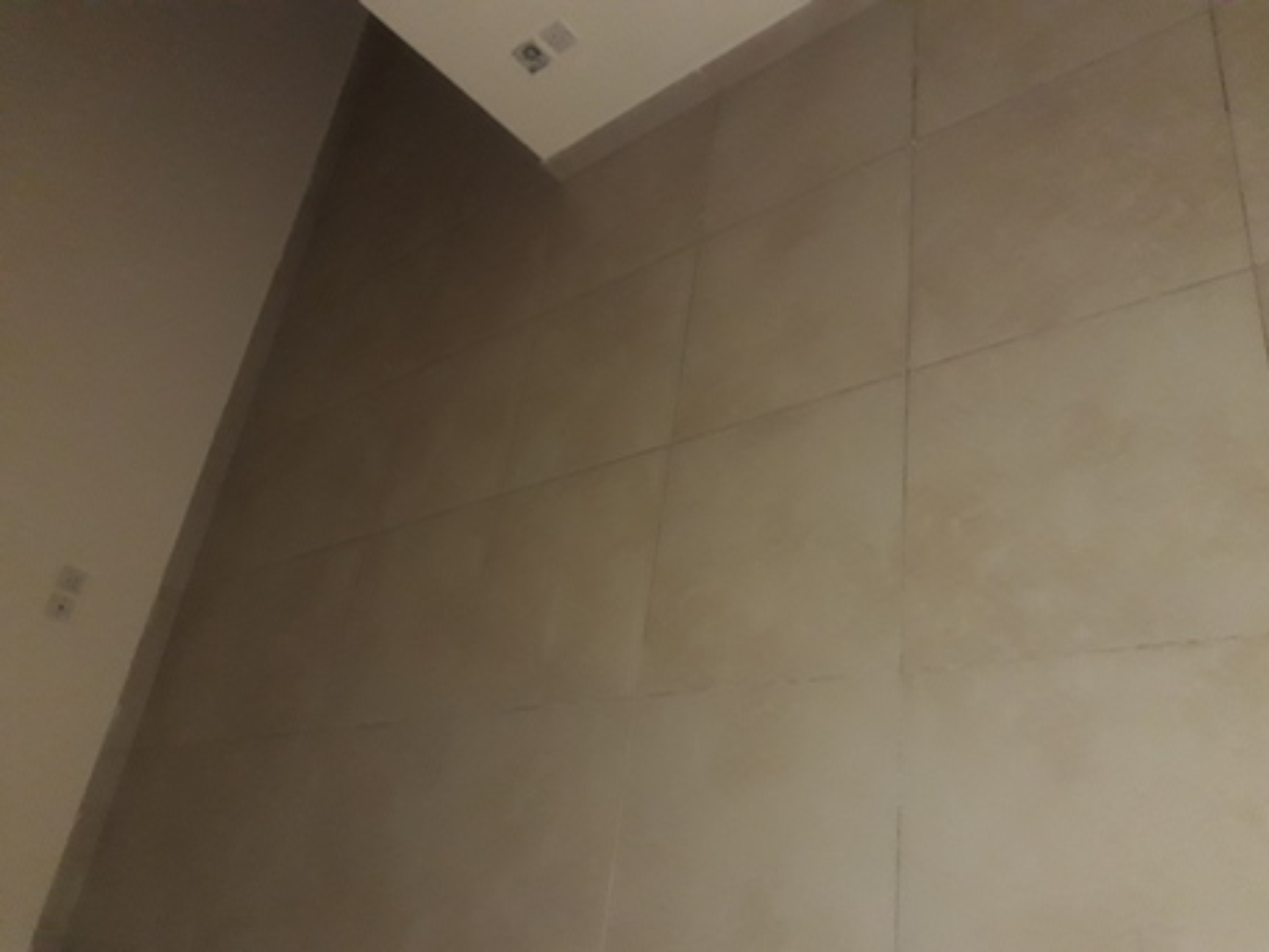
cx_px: 634
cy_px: 476
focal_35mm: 27
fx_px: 990
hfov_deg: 65.3
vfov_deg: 51.4
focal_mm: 3.6
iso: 320
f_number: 1.9
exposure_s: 1/25
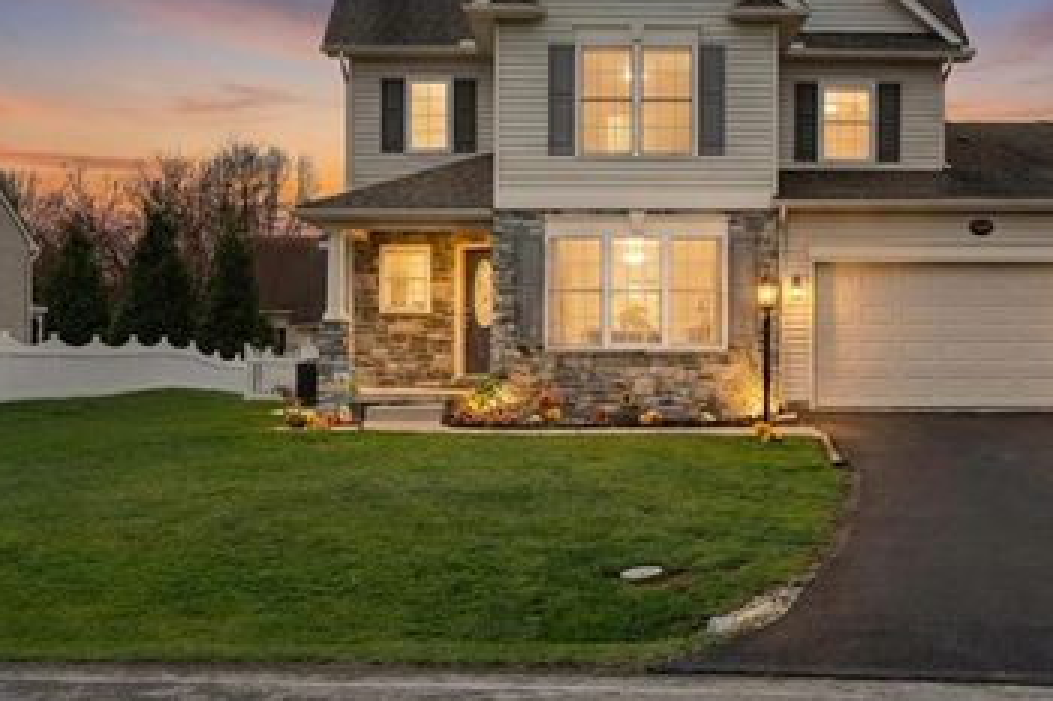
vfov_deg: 26.8
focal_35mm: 50
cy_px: 248
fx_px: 1462
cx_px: 626
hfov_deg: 39.5
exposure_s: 1/500
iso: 320
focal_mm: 35
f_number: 6.3
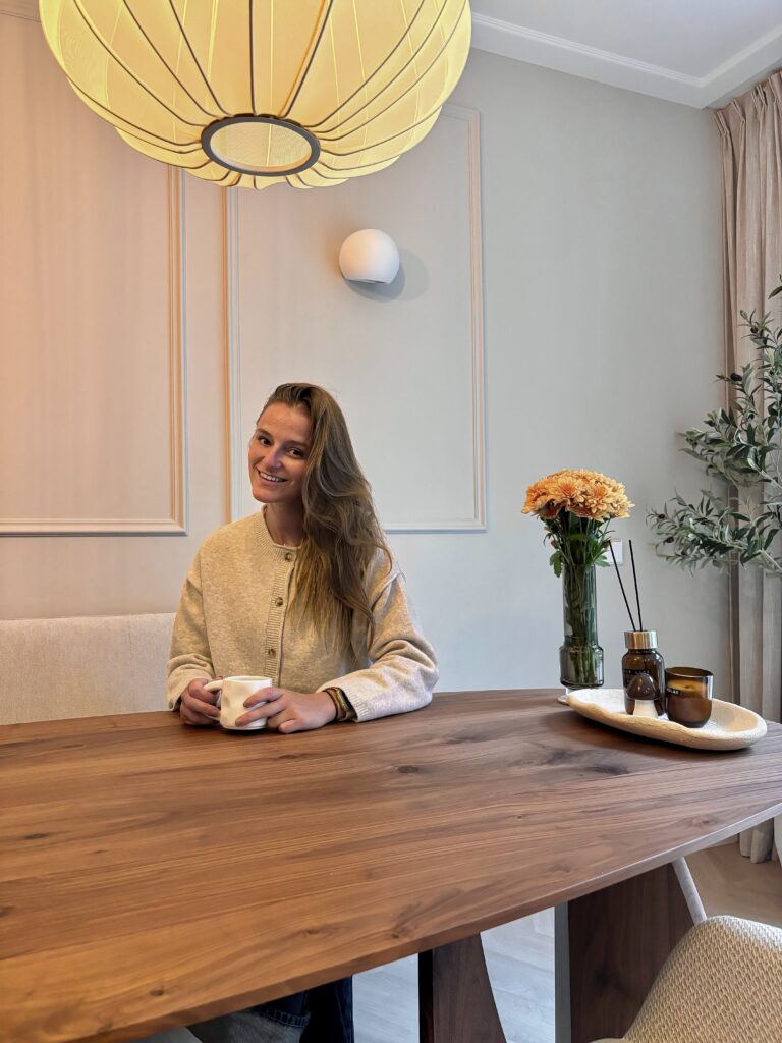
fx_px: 783
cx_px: 391
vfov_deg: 67.3
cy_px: 522
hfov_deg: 53.1
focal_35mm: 26
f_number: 1.6
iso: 320
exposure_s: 1/50
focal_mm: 5.96
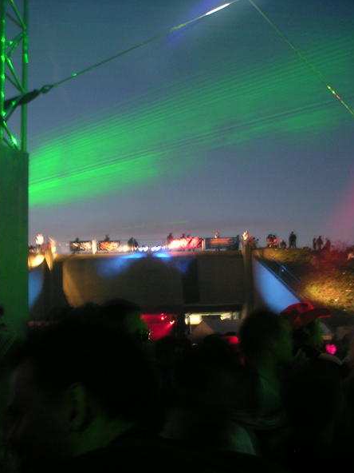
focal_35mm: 50
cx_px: 186
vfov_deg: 38.2
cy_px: 238
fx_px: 682
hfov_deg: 29.1
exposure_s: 1/2
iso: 100
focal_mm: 5.7
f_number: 2.8
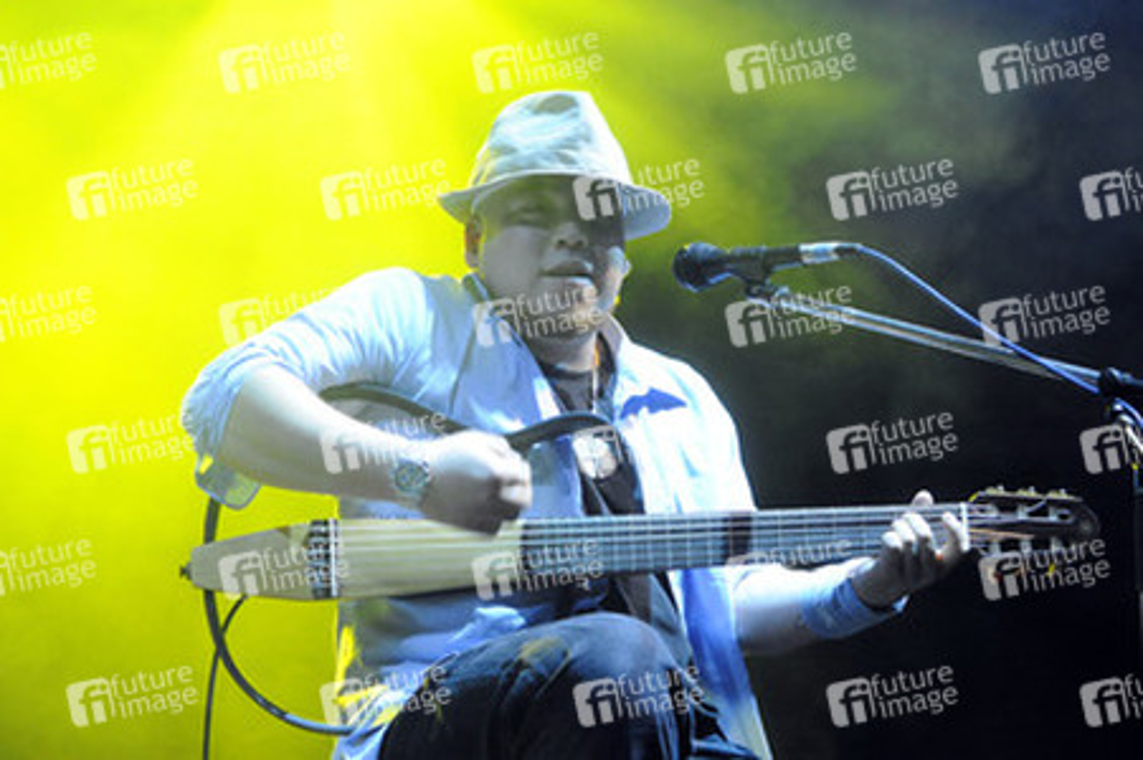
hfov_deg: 27.0
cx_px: 572
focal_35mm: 75
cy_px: 380
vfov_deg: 18.2
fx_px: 2379
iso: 6400
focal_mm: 75
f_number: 5.6
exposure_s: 1/60
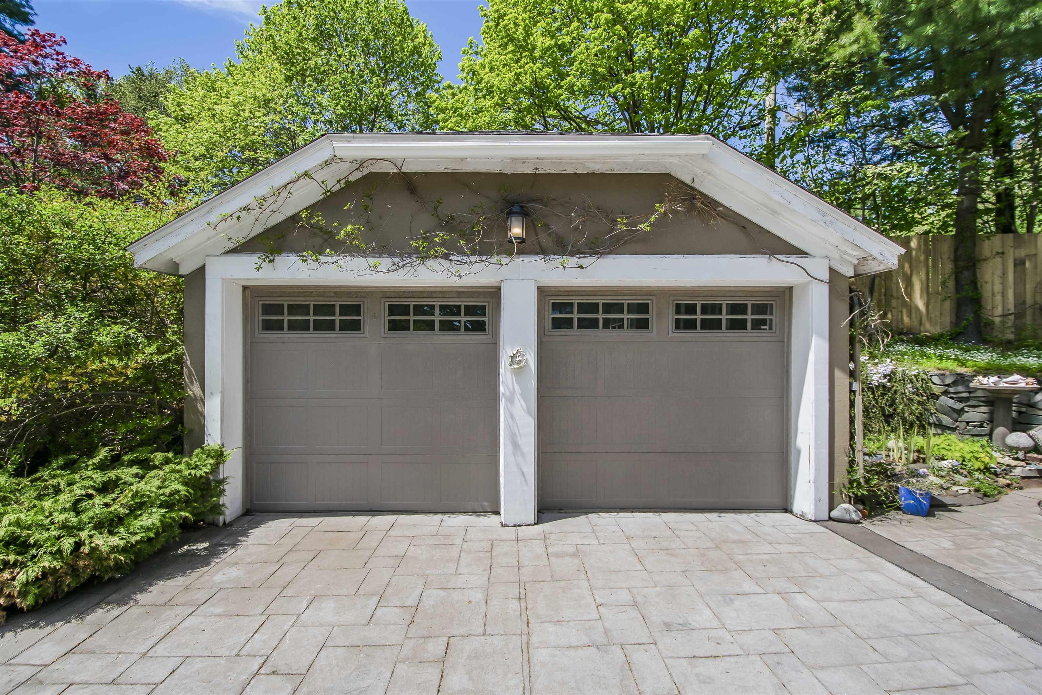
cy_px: 348
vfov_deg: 77.3
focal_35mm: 15
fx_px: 434
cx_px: 521
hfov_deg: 100.4
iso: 125
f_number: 5.6
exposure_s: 1/640
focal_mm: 10
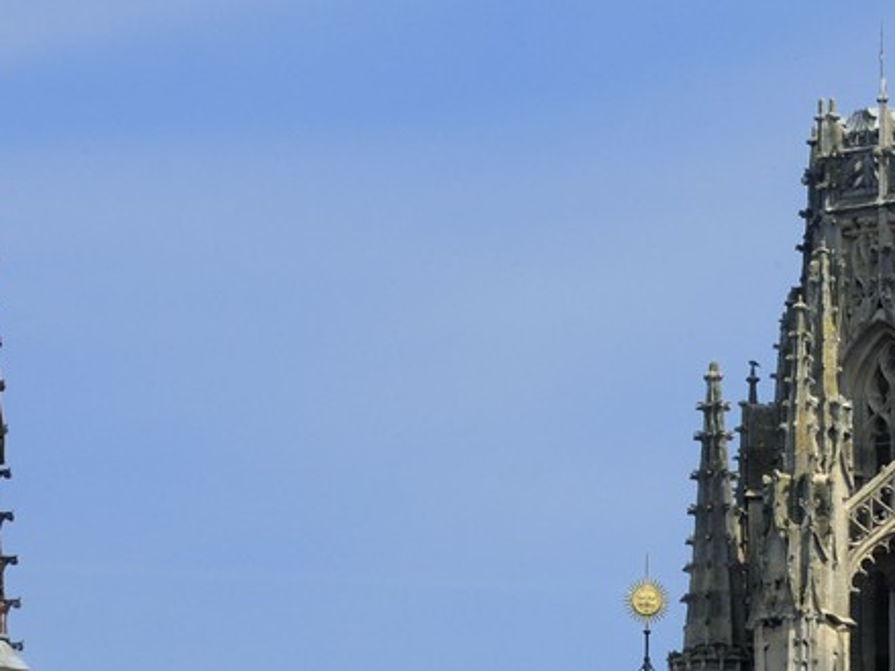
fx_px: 18119
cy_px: 1322
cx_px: 932
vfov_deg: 2.1
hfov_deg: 2.8
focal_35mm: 701
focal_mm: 200
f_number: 20
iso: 400
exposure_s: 1/160
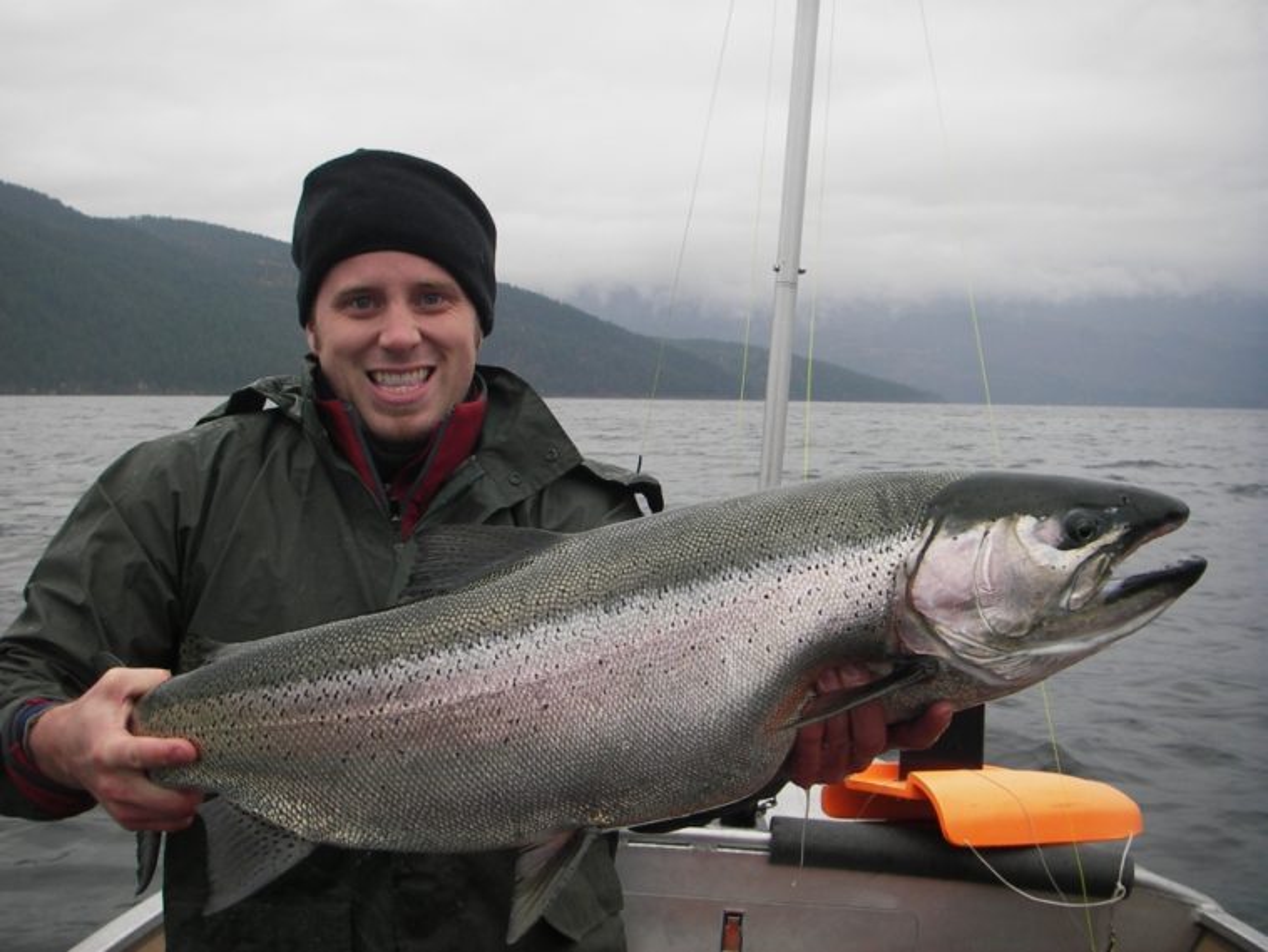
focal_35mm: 38
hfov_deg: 49.0
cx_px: 634
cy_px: 476
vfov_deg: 37.7
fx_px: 1392
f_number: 3.3
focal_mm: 6.3
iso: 50
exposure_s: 1/160
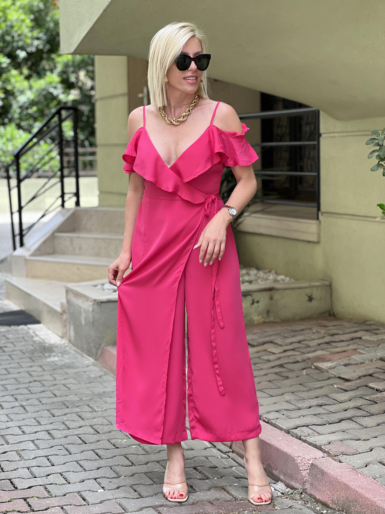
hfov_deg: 19.1
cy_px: 257
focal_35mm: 77
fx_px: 1142
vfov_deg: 25.3
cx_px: 192
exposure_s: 1/121
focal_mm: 9
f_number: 2.8
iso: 40
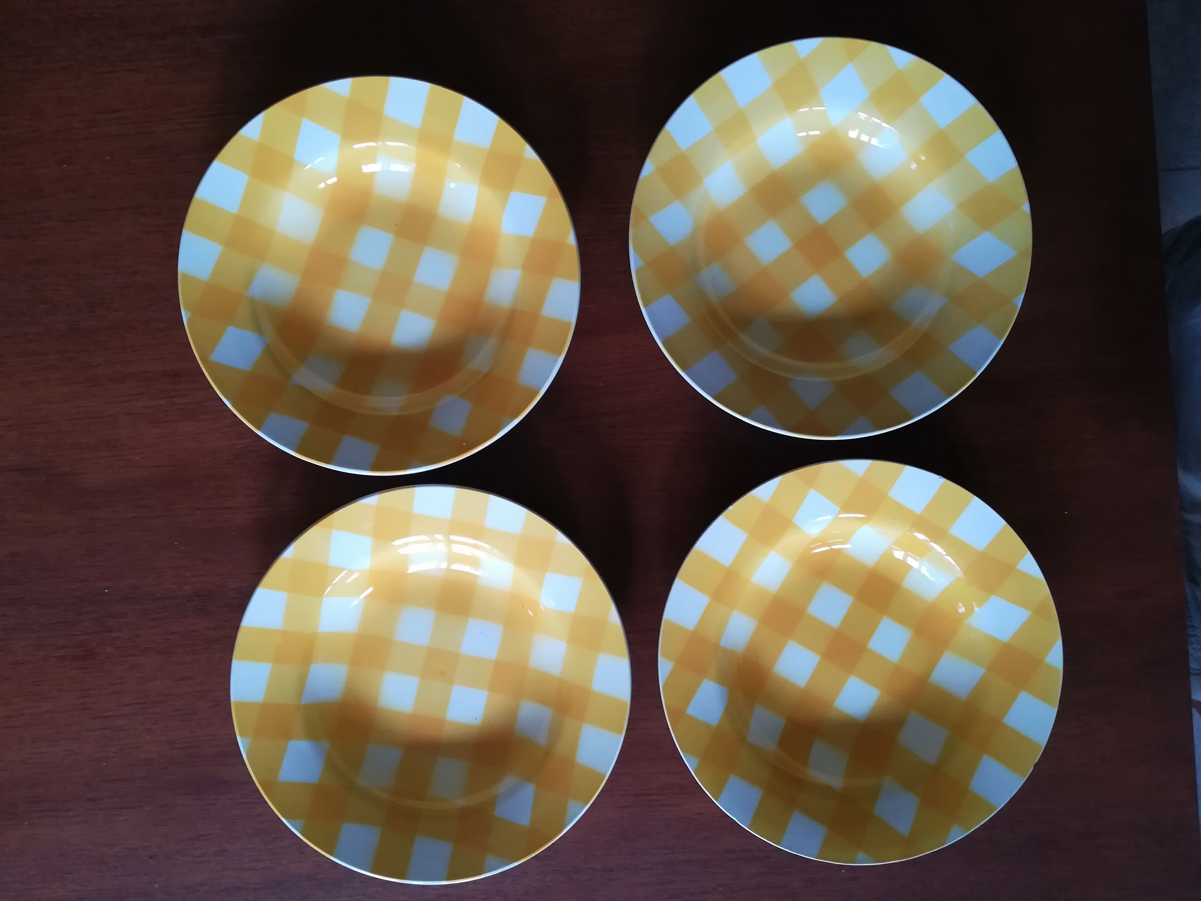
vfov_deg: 53.1
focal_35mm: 26
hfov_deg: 67.3
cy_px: 450
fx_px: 902
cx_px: 600
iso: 320
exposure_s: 1/30
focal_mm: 3.83
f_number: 2.2
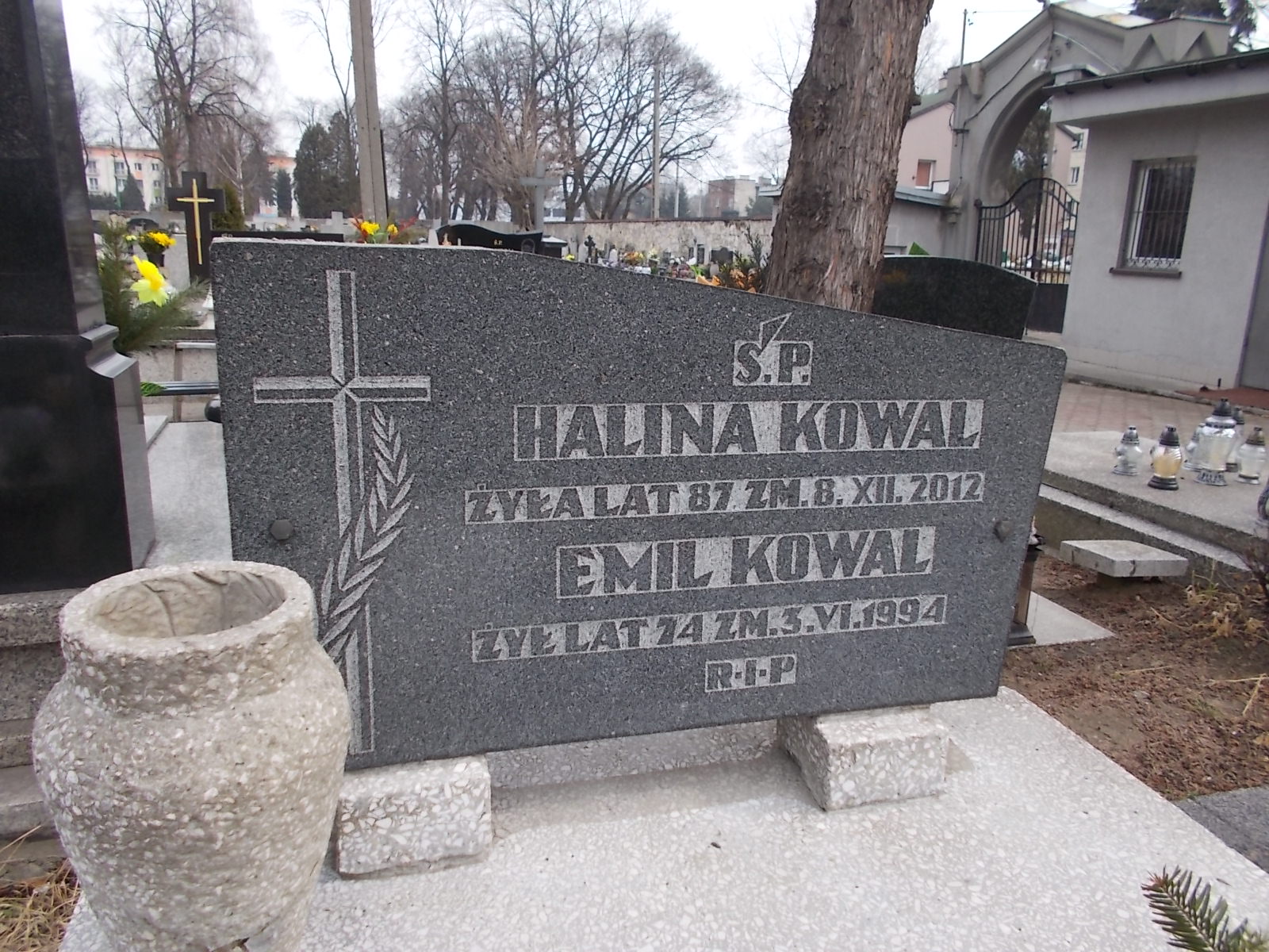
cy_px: 476
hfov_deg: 67.3
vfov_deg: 53.1
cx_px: 634
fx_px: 953
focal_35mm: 26
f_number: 3.2
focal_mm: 4.6
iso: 80
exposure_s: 1/320
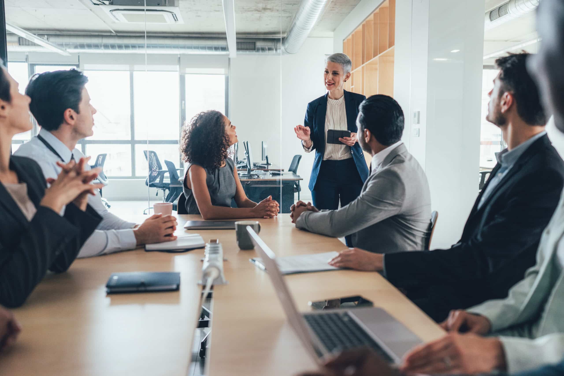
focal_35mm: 35
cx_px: 282
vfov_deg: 37.9
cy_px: 188
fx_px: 548
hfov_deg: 54.4
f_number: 2.5
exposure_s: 1/250
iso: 1600
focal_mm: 35
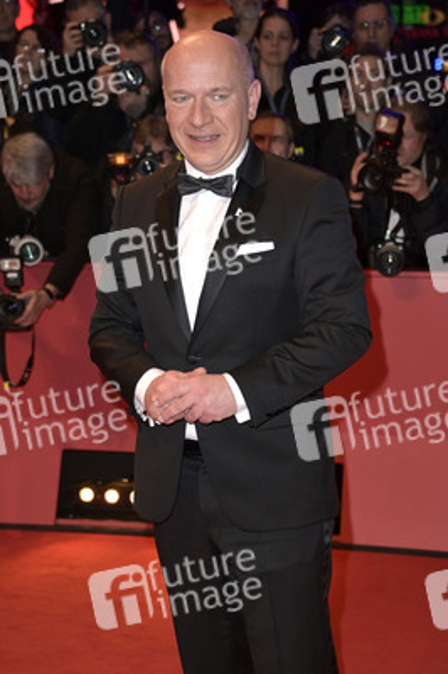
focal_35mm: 78
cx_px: 224
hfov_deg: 17.5
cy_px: 337
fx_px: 1458
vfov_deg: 26.0
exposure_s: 1/250
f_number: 5
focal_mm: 78
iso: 800
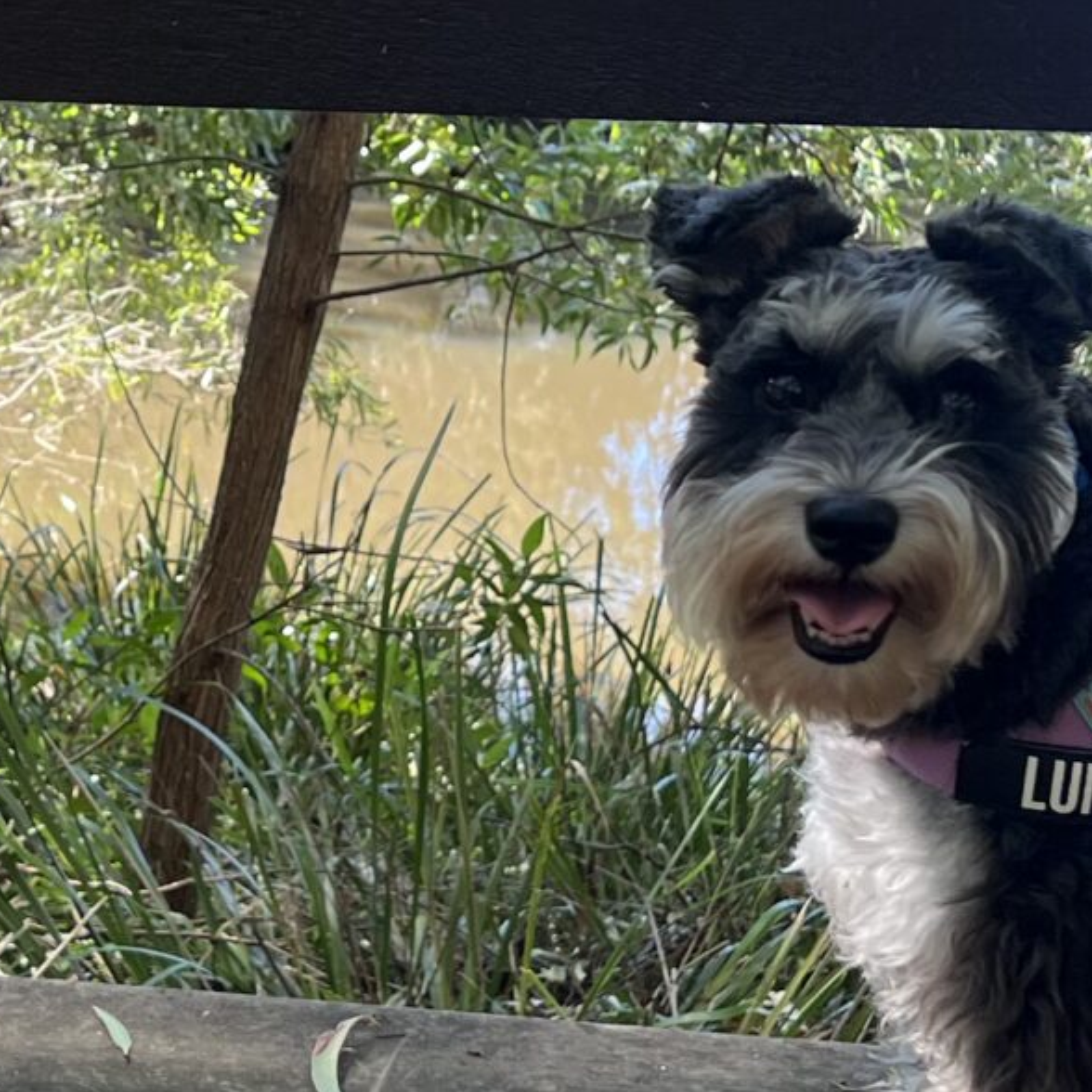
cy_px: 472
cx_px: 301
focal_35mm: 100
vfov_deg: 17.4
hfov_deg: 17.3
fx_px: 3569
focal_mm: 5.7
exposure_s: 1/121
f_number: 1.5
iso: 40
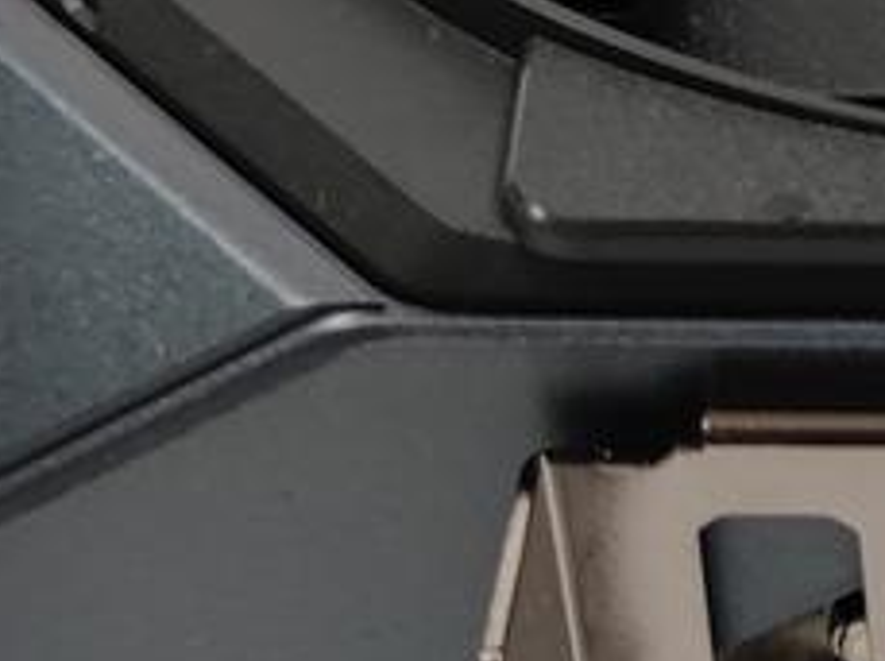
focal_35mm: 164
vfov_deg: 9.0
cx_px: 1569
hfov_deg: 11.3
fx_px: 4186
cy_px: 377
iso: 72
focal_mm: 6.78
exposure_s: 1/100
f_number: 1.85
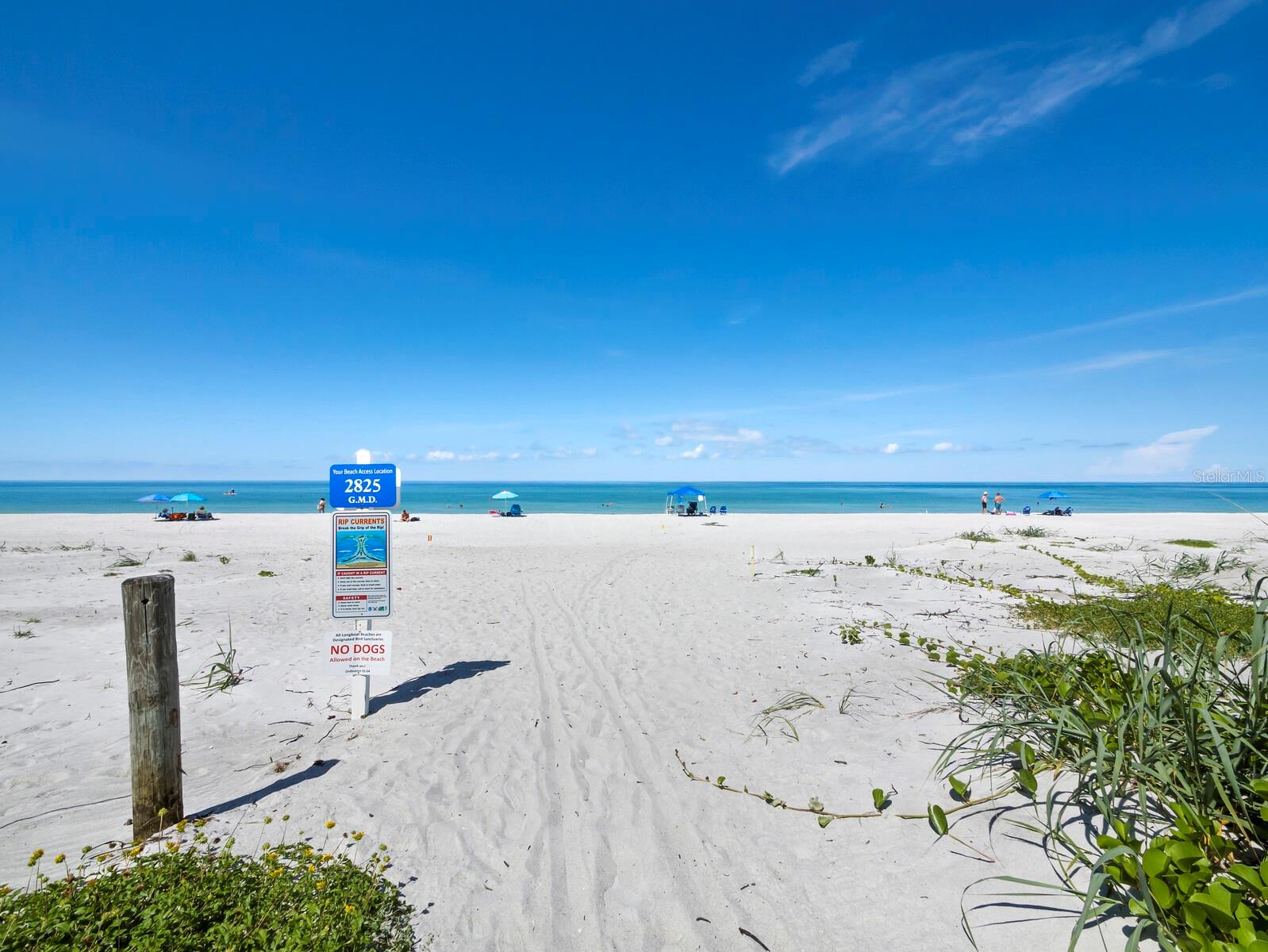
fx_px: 513
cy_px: 476
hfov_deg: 102.0
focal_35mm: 14
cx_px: 634
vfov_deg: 85.7
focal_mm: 7
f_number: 11
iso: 400
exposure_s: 1/1000
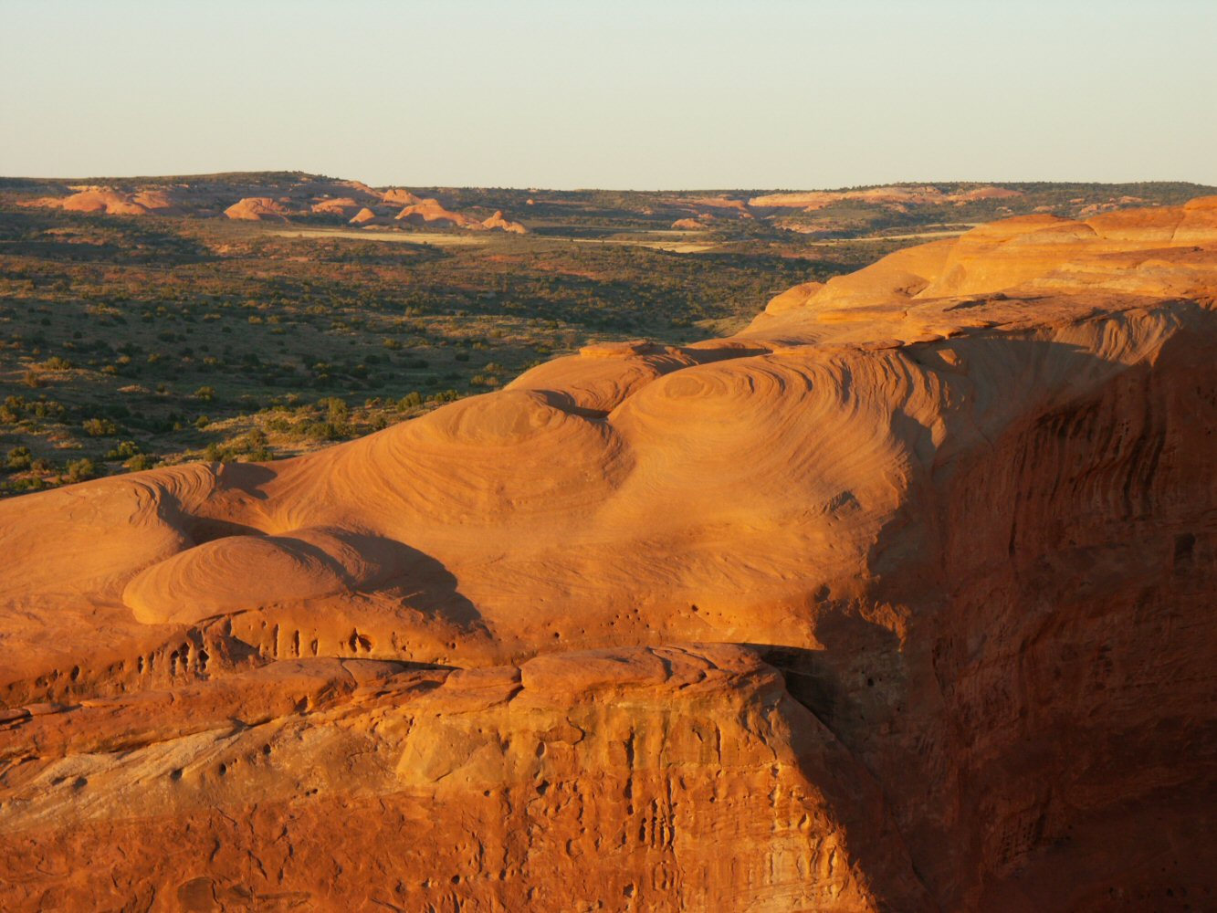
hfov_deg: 14.1
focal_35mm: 140
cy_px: 456
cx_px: 608
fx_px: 4922
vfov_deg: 10.6
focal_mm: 35.67
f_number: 6.3
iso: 64
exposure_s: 1/80
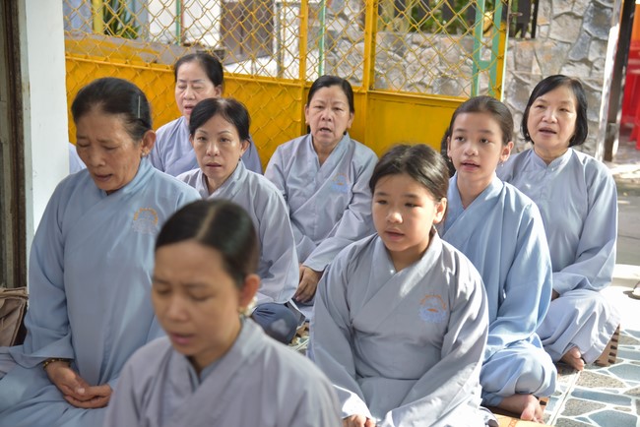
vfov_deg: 20.9
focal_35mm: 65
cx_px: 320
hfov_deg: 30.9
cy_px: 214
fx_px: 1156
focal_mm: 65
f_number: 4
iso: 800
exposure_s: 1/125
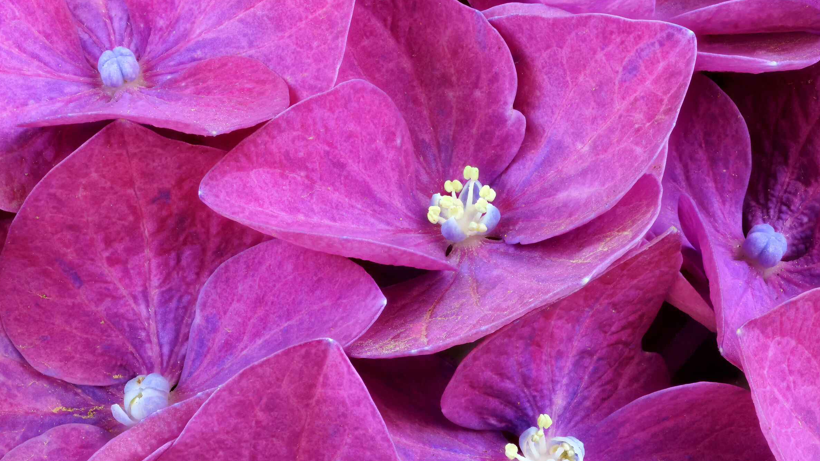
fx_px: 2414
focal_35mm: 111
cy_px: 273
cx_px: 409
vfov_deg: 10.9
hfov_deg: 19.3
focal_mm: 105
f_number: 4.5
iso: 500
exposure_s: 1/125
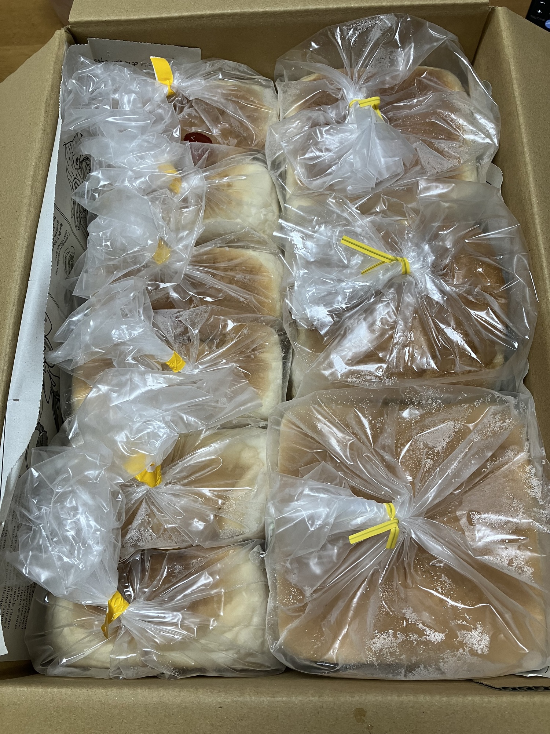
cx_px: 275
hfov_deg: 49.7
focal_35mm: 28
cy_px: 367
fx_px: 593
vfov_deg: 63.4
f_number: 1.8
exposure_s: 1/60
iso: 50
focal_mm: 3.99
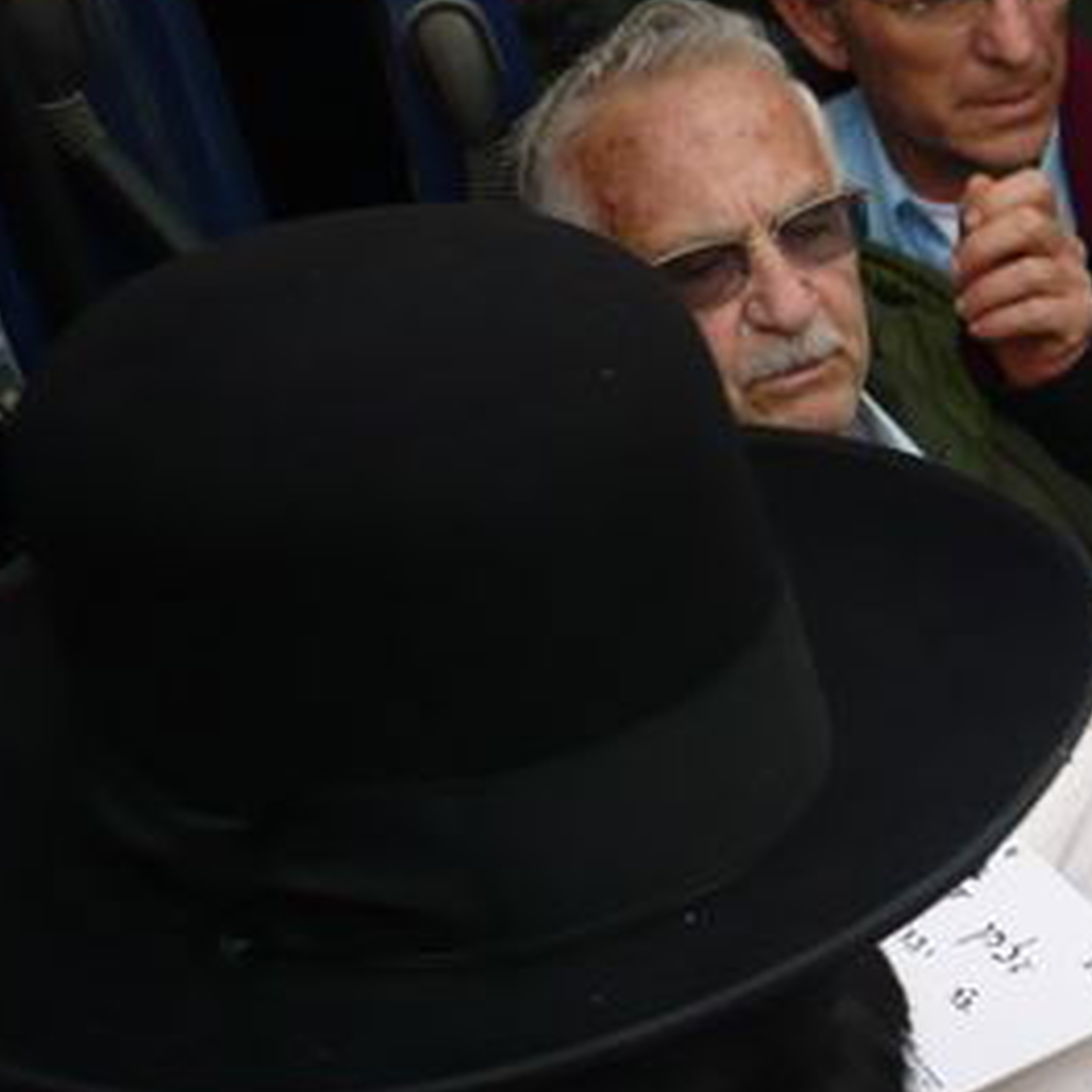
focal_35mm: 94
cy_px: 718
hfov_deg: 17.5
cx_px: 1349
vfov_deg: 18.4
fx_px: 3355
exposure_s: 1/320
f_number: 2.8
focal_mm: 5.8
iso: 100
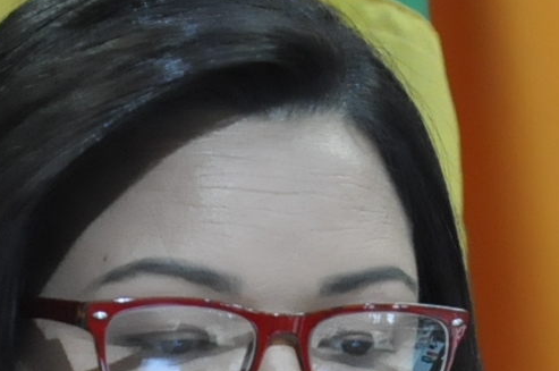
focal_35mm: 685
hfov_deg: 3.0
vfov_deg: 2.0
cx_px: 220
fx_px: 10622
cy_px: 456
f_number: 5.6
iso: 2000
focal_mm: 105
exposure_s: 1/50
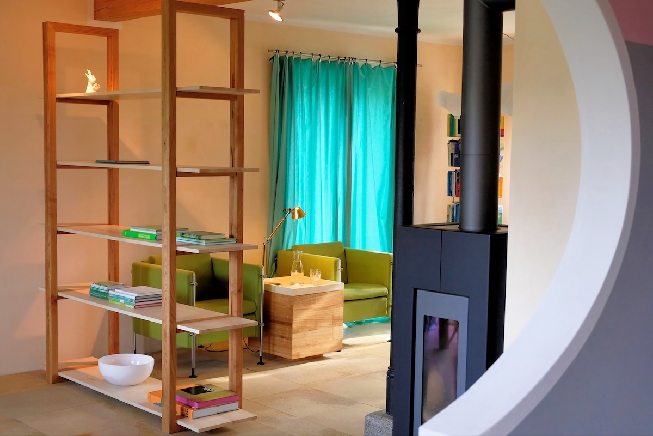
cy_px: 218
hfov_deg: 38.9
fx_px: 925
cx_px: 326
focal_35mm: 51
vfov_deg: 26.5
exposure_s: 1/160
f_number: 4
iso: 1600
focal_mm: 34.2
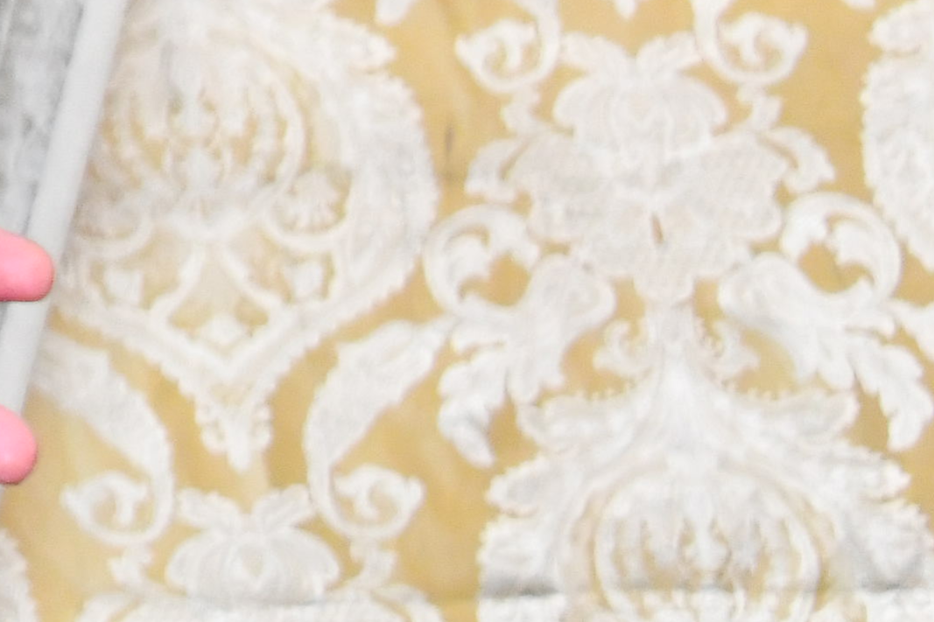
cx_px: -1403
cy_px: -865
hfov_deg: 6.0
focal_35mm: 325
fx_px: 8430
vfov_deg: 4.1
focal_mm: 56
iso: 2500
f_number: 6.3
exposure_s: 1/125
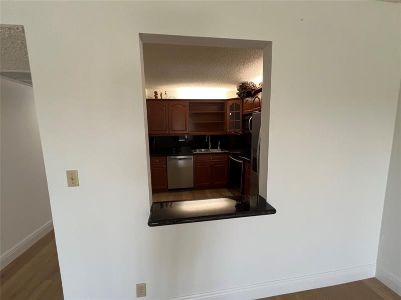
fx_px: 151
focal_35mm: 13
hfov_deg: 106.2
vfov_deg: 89.9
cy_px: 150
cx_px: 200
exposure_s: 1/60
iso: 160
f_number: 1.8
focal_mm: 1.57
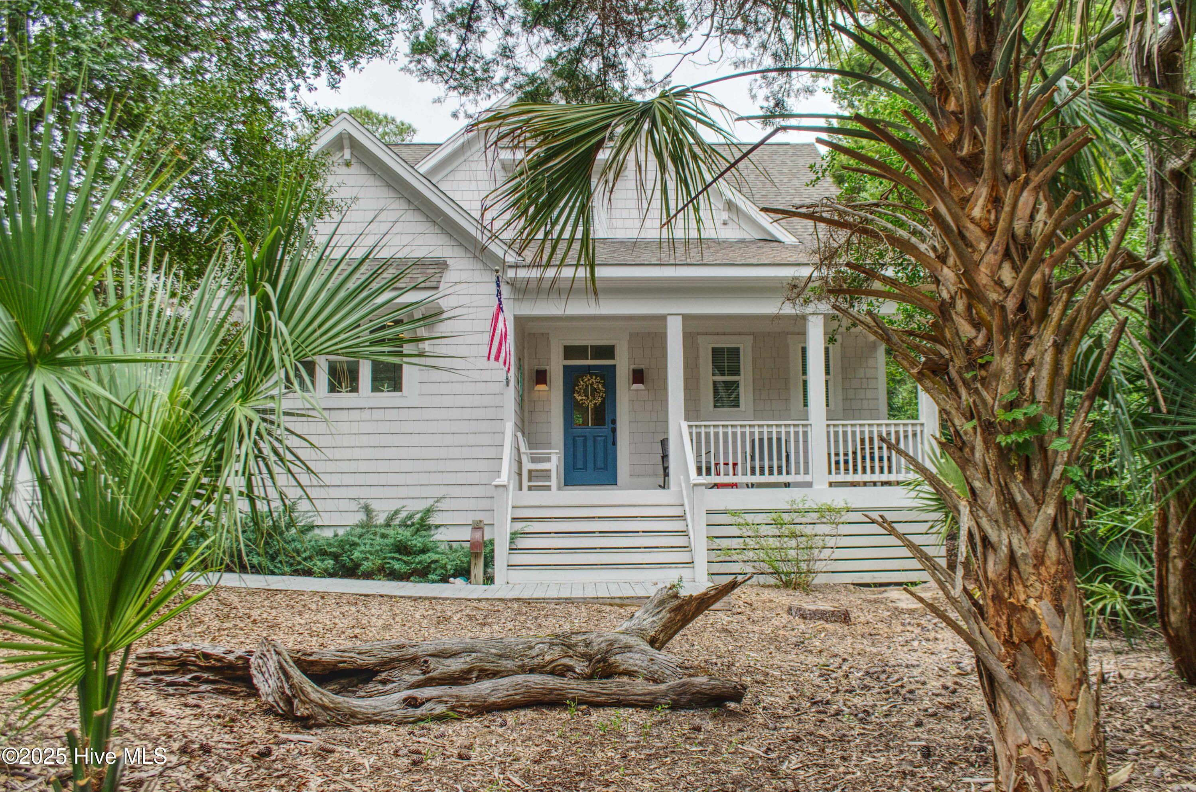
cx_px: 598
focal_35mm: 27
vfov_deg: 47.7
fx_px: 895
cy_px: 396
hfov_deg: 67.5
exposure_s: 1/1000
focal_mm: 18
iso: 400
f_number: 5.6
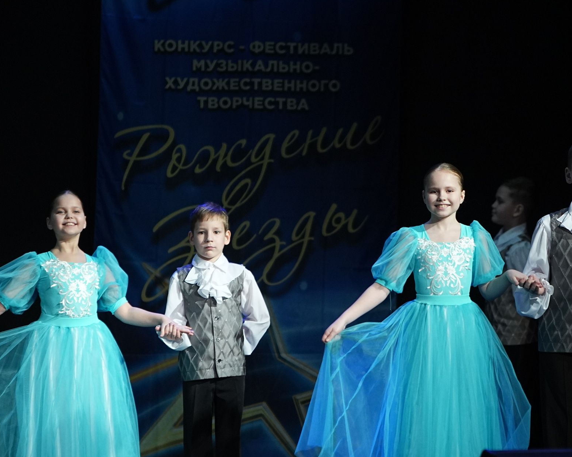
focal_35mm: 301
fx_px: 5095
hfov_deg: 6.4
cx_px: 327
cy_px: 274
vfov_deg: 5.1
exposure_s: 1/500
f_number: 2.8
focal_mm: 195
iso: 2000
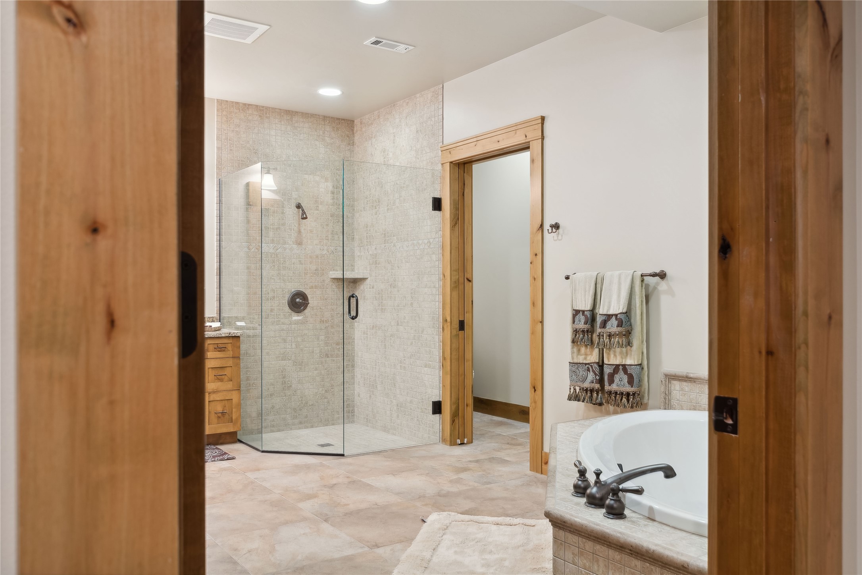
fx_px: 718
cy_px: 288
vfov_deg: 43.6
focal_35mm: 30
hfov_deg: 61.9
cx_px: 431
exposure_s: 1/1.67
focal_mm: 20
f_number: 6.3
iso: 100
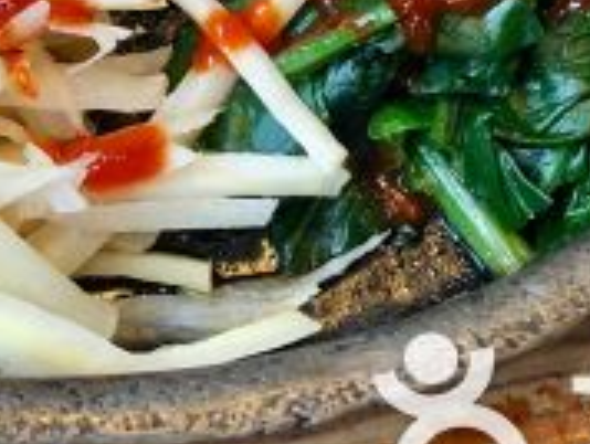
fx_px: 1877
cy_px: -287
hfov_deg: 17.6
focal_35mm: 110
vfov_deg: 12.6
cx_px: 43
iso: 32
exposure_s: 1/33
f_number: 1.8
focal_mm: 4
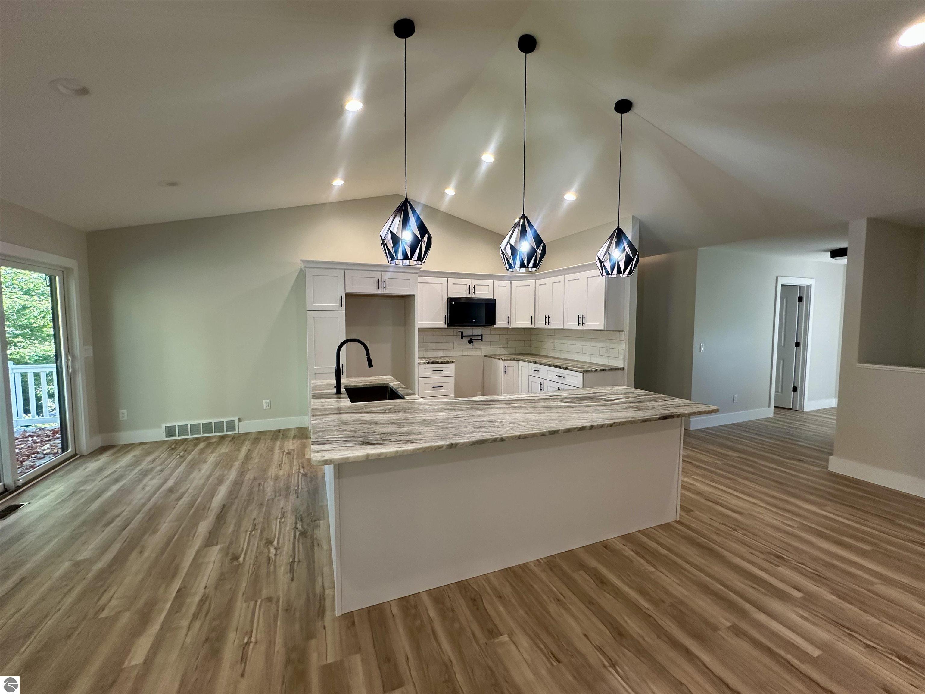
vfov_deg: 85.7
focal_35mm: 14
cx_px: 462
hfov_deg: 102.1
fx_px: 374
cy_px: 347
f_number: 2.2
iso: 200
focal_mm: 2.22
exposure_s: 1/120
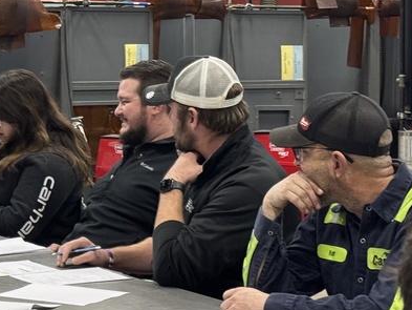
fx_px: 1488
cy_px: 98
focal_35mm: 125
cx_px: 35
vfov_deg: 11.8
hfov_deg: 15.6
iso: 160
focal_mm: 6.76
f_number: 1.78
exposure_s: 1/60
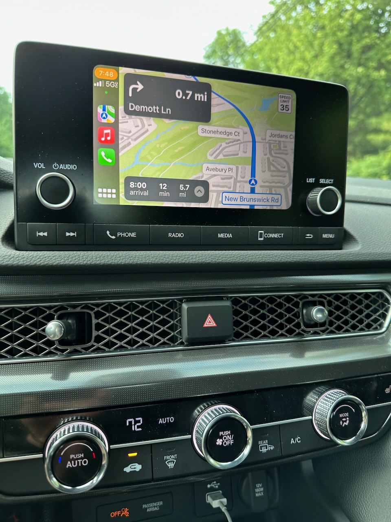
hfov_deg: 56.8
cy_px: 261
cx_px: 196
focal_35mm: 24
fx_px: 361
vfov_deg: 71.6
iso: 80
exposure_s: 1/100
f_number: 1.78
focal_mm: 6.86
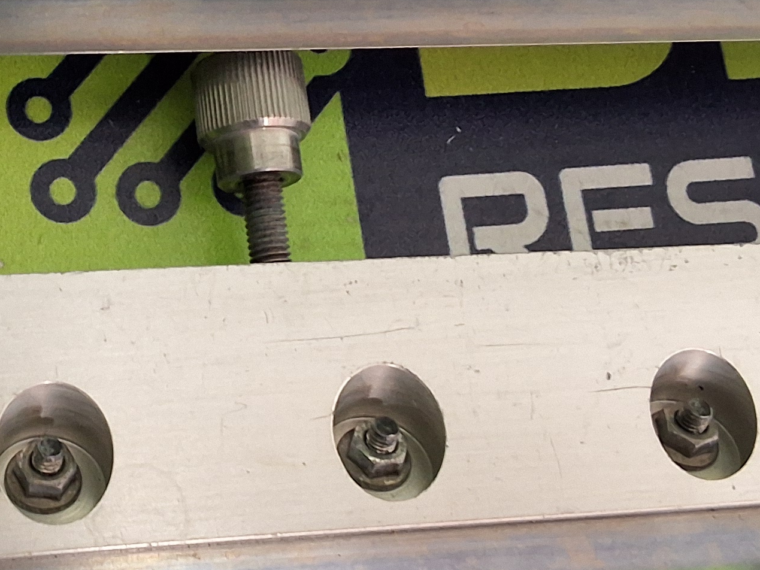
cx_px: 83
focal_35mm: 72
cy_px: 180
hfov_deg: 26.2
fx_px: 1581
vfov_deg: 20.4
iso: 320
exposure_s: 1/24
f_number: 1.9
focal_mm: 2.91
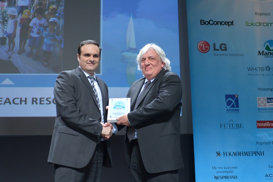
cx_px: 136
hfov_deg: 39.6
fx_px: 379
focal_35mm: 50
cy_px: 91
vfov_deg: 26.9
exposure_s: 1/250
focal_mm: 50
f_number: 2.8
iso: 2500
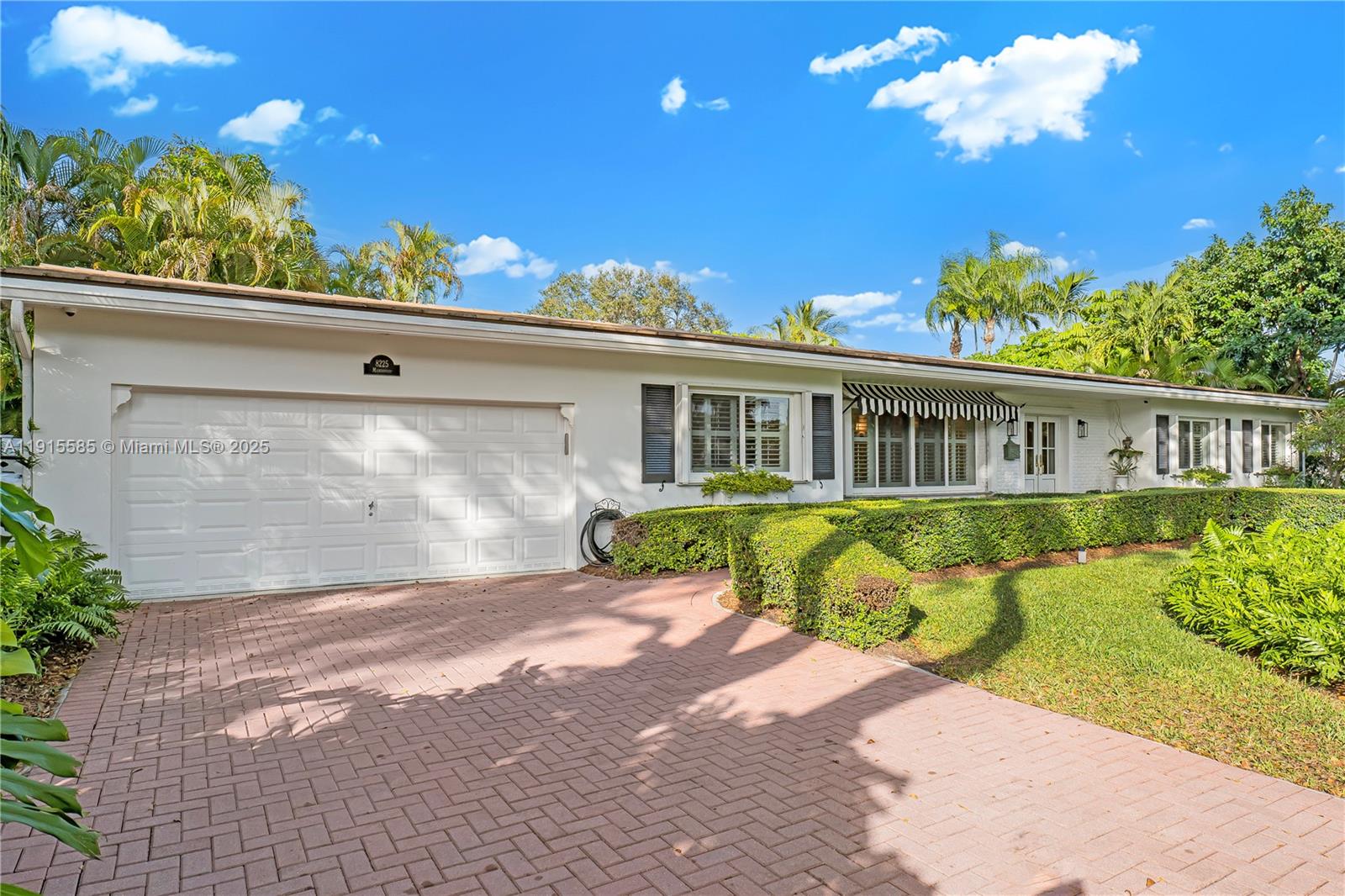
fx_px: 747
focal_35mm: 20
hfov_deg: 84.0
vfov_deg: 61.9
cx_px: 672
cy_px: 448
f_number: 8
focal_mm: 20
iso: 400
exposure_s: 1/640
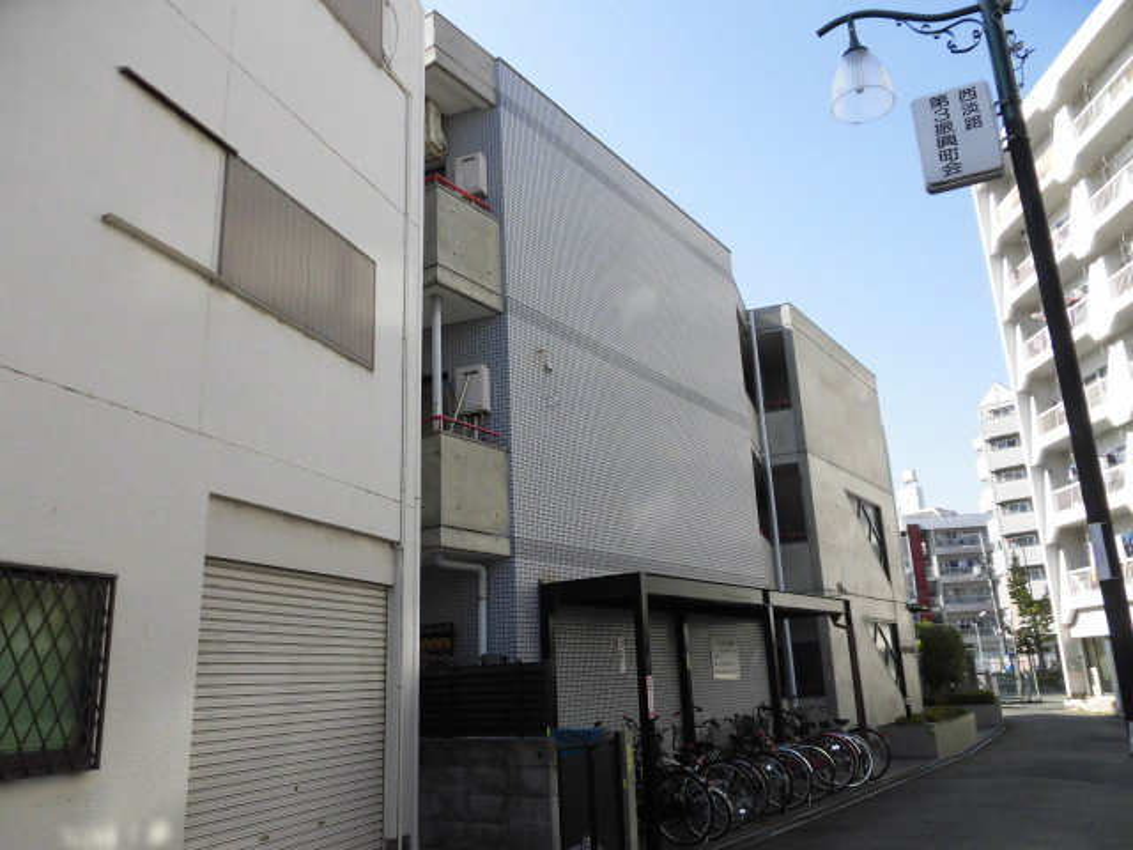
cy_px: 425
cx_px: 566
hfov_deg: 63.4
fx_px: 916
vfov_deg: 49.7
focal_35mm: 28
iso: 100
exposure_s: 1/800
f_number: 3.3
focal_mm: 4.98
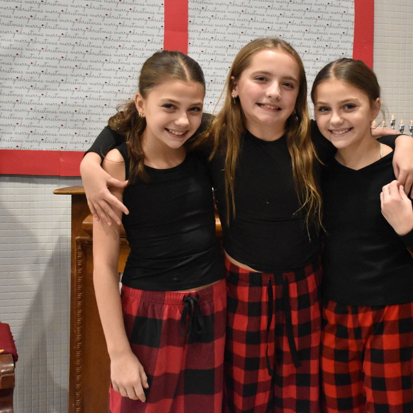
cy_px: 198
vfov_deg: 32.2
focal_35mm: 53
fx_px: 715
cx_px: 293
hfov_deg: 31.8
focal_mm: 26
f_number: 4.5
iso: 6400
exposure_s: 1/400
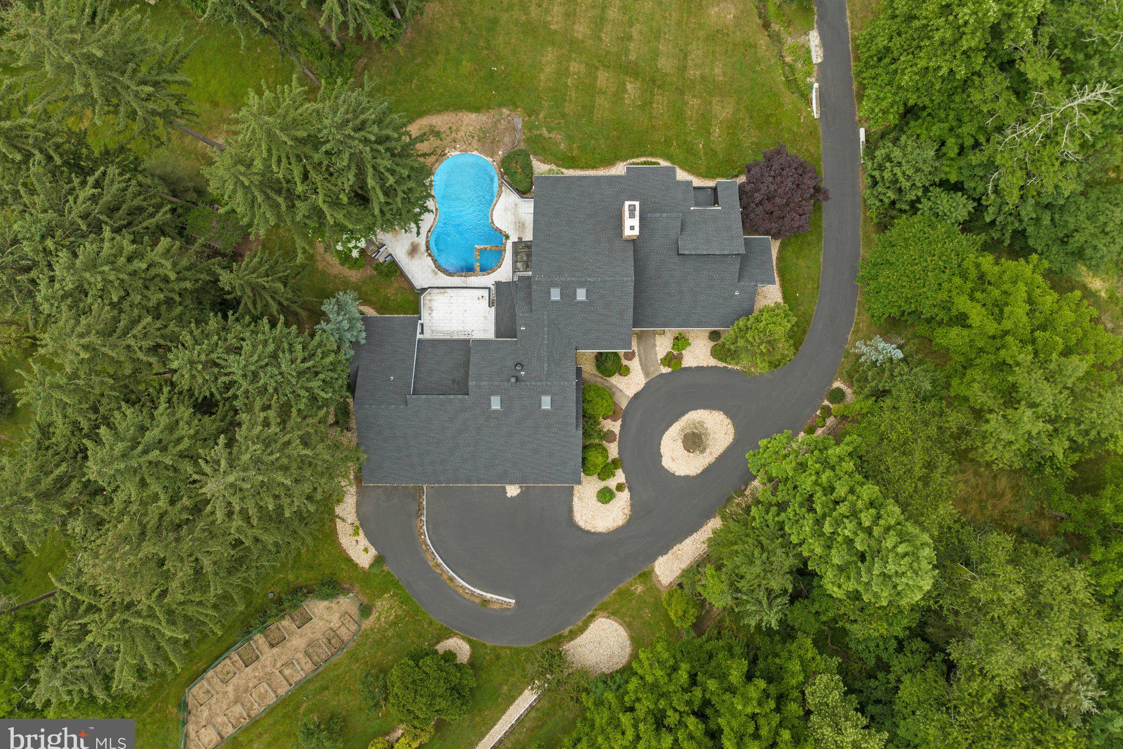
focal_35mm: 25
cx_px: 561
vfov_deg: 51.2
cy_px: 342
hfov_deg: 71.5
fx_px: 780
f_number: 2.8
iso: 100
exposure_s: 1/80
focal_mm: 12.29
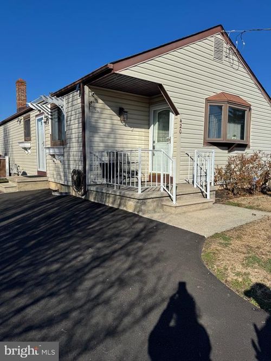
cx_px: 136
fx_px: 251
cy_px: 180
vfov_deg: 71.6
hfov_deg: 56.8
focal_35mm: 24
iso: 80
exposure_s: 1/7937
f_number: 1.78
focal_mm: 6.76
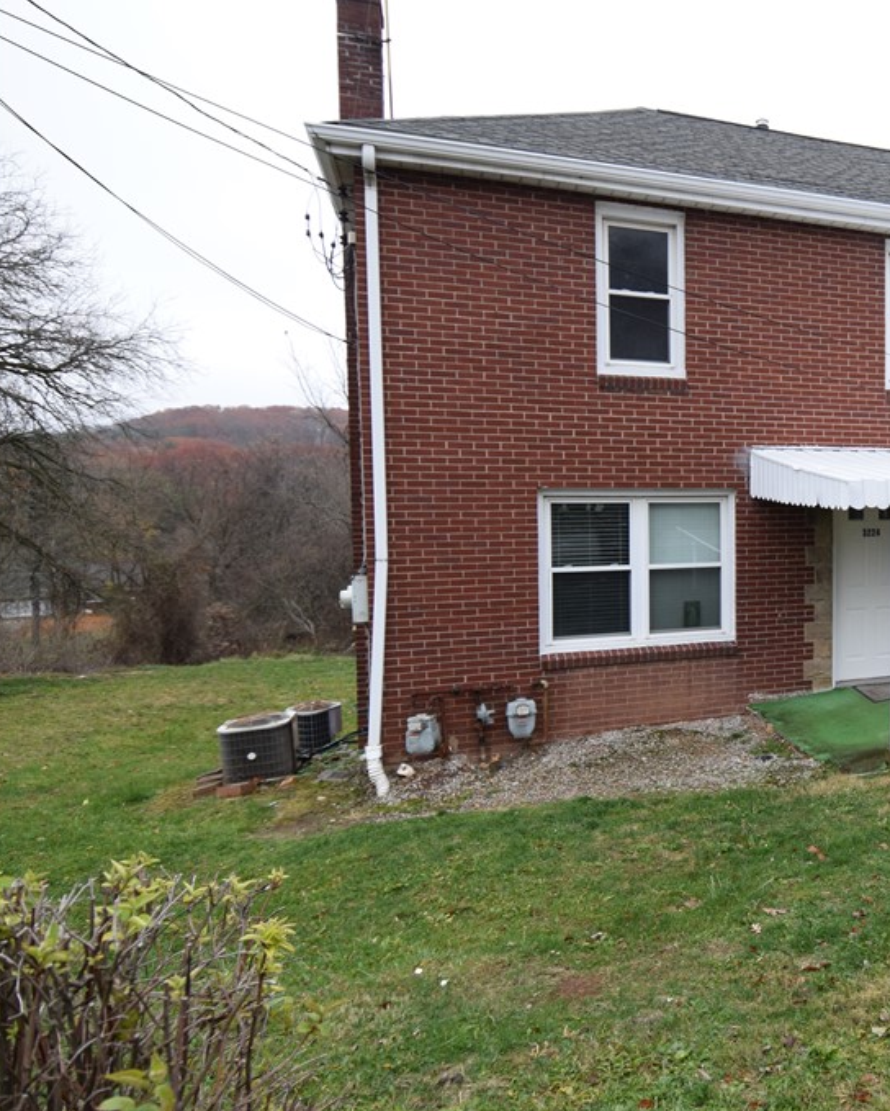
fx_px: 888
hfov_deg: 45.7
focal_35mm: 27
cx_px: 870
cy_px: 537
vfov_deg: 64.0
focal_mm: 12
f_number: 5.6
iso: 500
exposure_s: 1/250
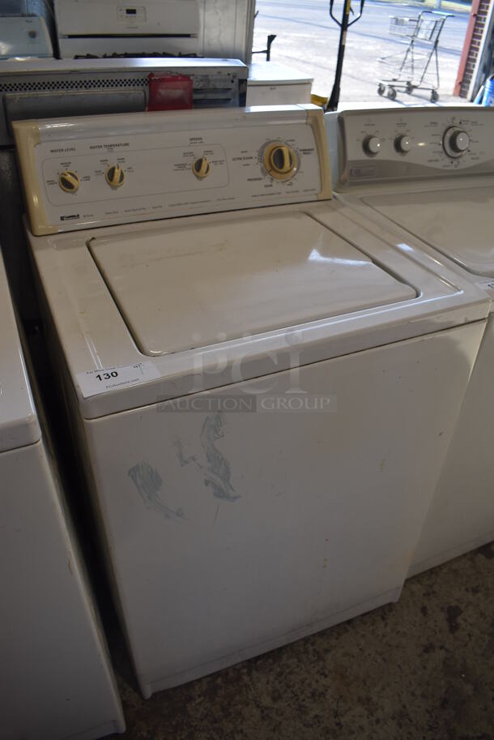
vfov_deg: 67.3
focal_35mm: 27
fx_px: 555
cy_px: 370
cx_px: 247
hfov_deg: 48.0
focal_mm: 18
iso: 250
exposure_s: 1/125
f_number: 5.6
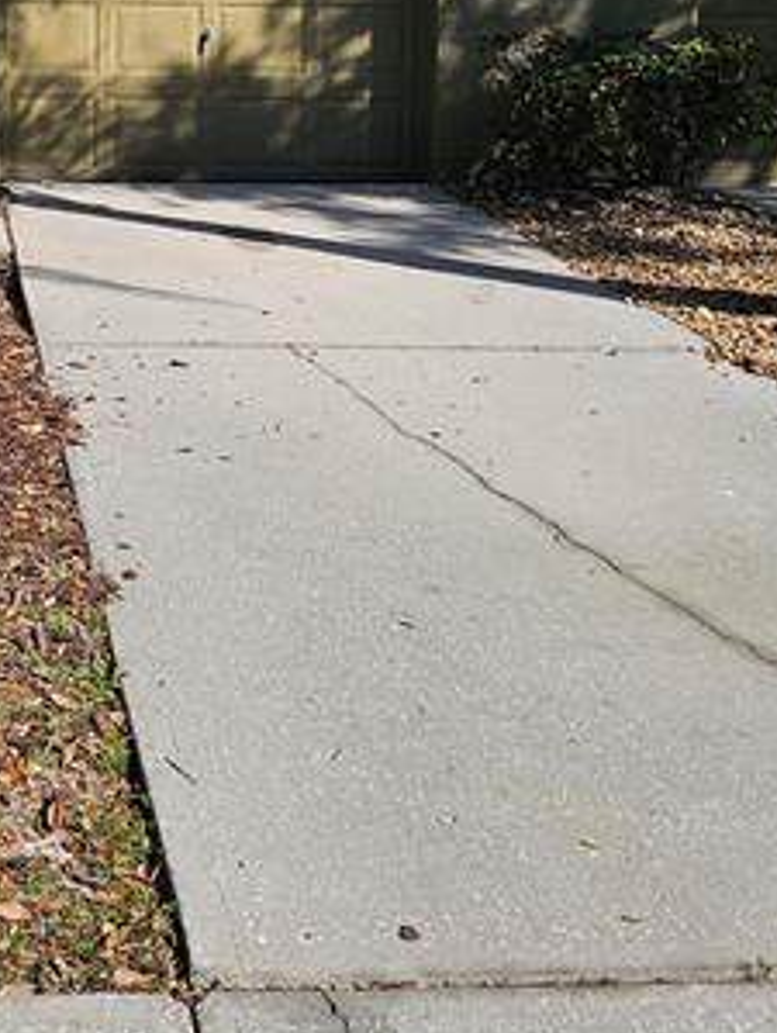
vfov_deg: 30.6
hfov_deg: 24.0
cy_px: 28
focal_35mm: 59
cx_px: 41
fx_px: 1762
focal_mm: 6.3
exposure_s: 1/912
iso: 10
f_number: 1.7
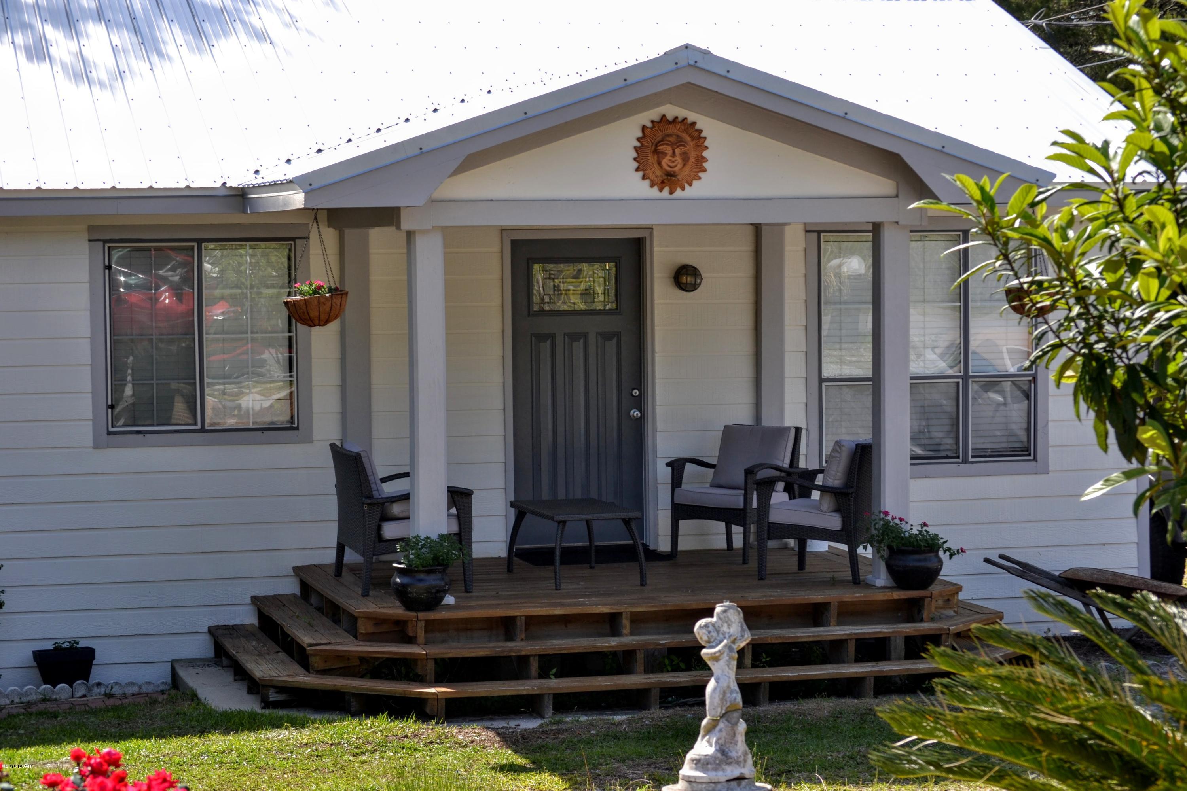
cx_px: 594
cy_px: 396
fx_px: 2720
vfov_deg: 16.6
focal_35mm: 82
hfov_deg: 24.6
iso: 100
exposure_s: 1/200
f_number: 8
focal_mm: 55
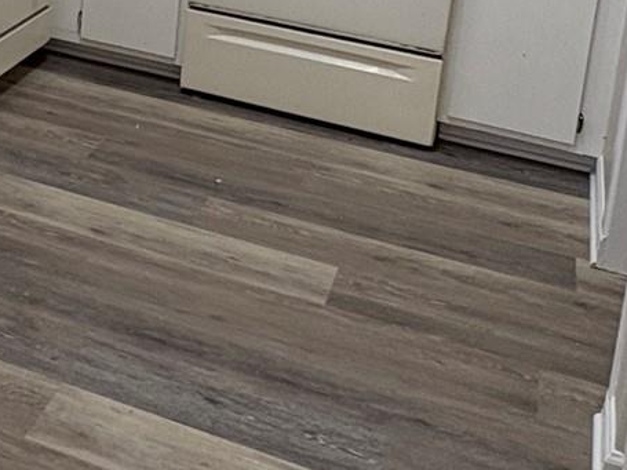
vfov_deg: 21.1
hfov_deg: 28.6
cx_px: -19
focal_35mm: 63
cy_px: -147
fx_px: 1141
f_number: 2.2
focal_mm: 2.22
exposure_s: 1/120
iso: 160
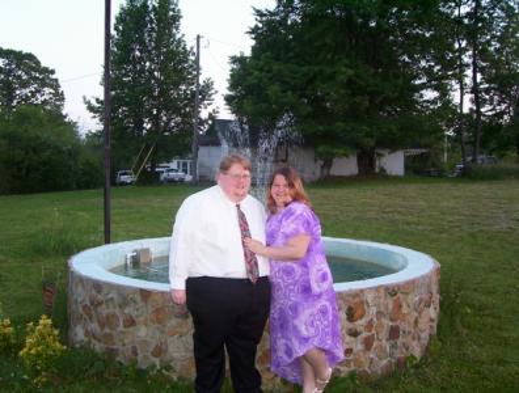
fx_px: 647
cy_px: 196
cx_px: 260
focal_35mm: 43
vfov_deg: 33.8
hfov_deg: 43.7
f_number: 2.73
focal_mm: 5.77
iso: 140
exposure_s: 1/60
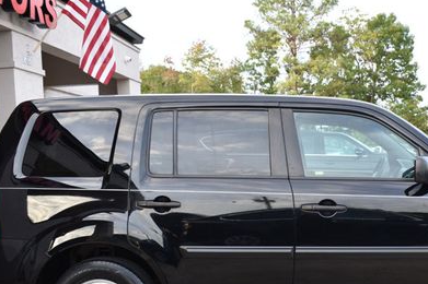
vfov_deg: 24.9
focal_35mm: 54
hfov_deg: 36.3
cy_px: 194
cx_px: 302
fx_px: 641
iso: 280
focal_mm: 22
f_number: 5.6
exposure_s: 1/125
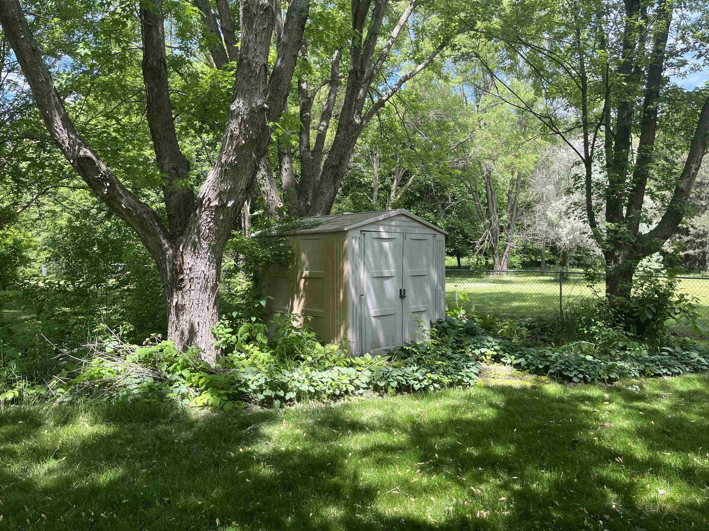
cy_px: 266
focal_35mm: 26
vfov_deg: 53.1
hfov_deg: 67.3
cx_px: 354
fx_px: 533
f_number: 1.6
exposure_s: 1/592
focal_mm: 5.1
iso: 50
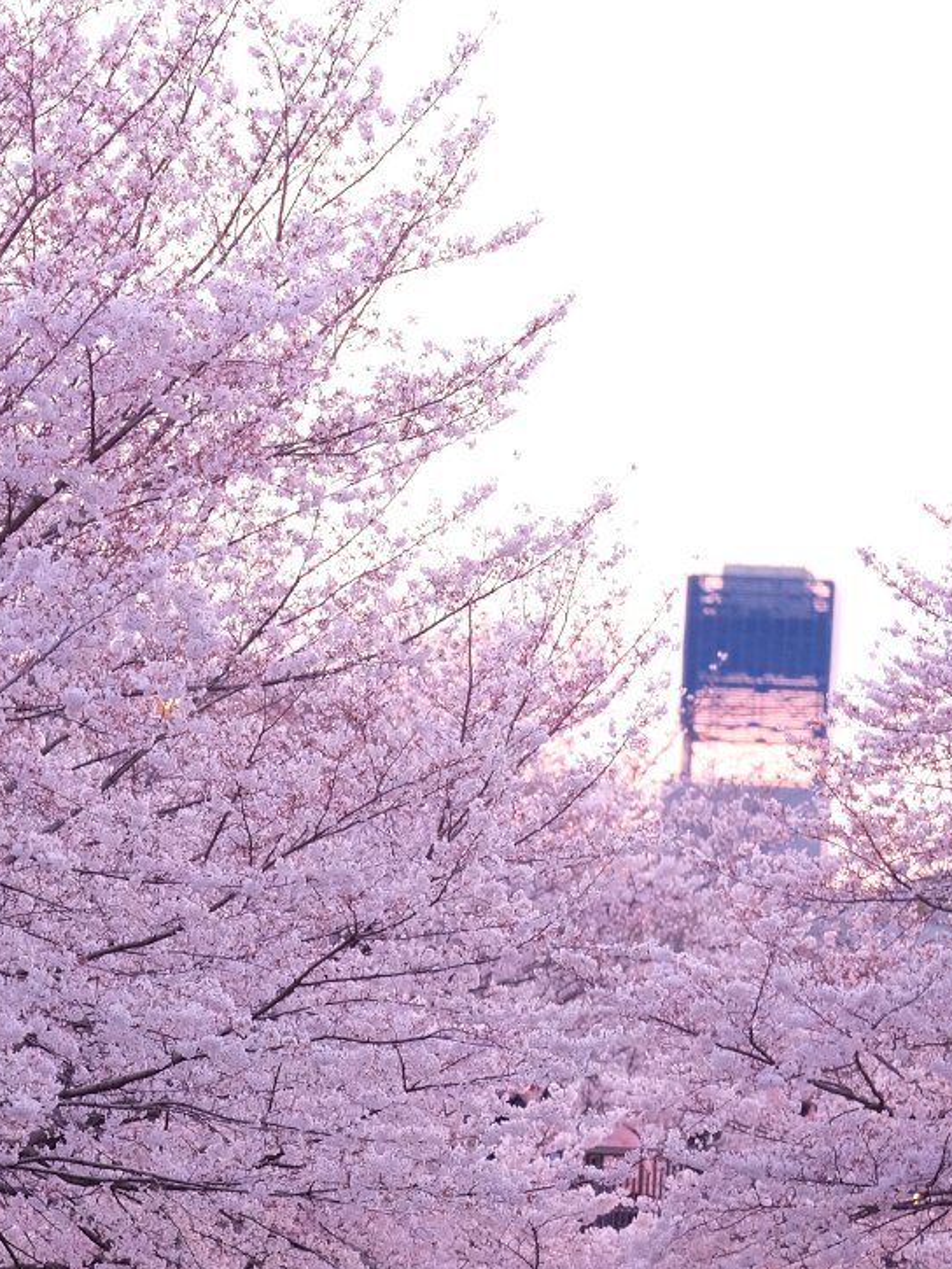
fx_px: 11731
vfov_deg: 6.2
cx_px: -551
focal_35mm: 320
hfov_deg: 4.6
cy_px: 1424
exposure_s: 1/9
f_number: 2.2
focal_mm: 110
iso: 800
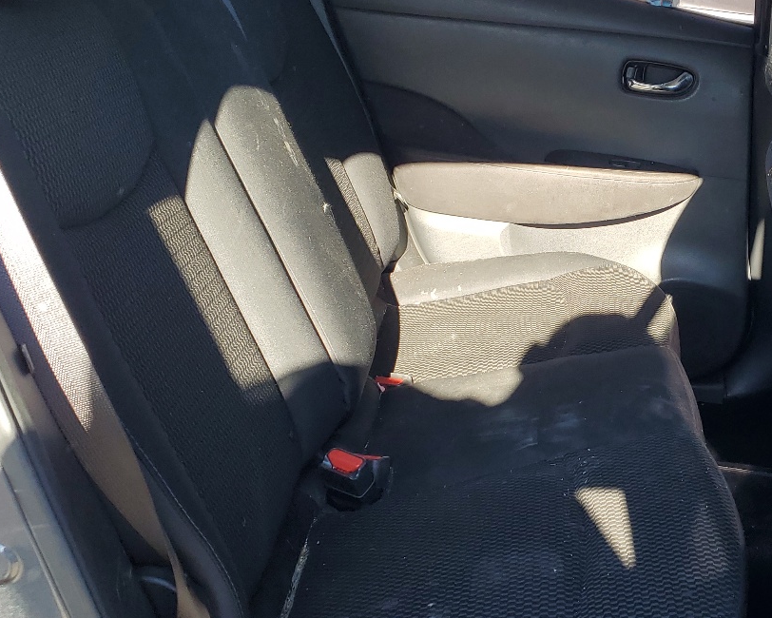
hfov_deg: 36.1
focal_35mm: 50
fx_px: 1143
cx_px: 613
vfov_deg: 30.3
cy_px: 289
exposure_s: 1/238
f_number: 1.5
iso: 50
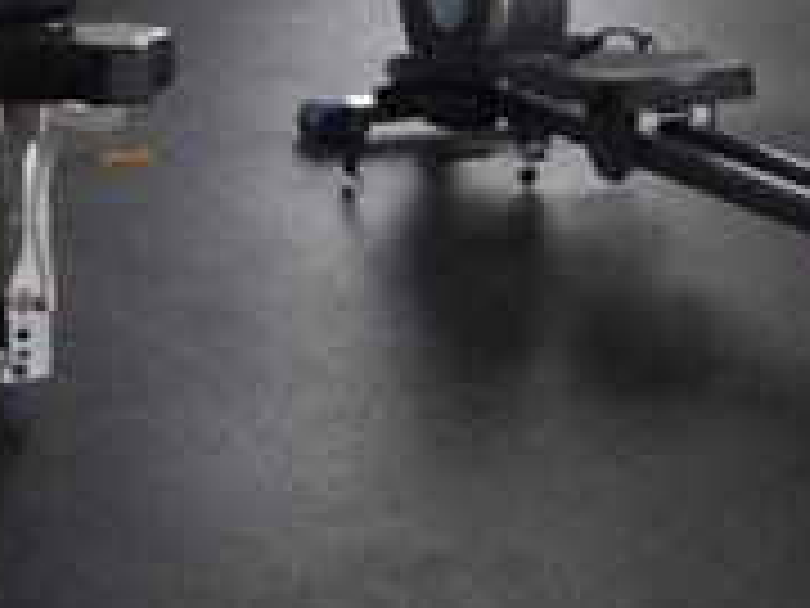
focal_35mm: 142
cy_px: -446
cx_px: 940
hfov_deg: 13.6
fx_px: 3323
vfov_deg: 9.9
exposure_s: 1/30
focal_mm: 4.5
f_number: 3.7
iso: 100
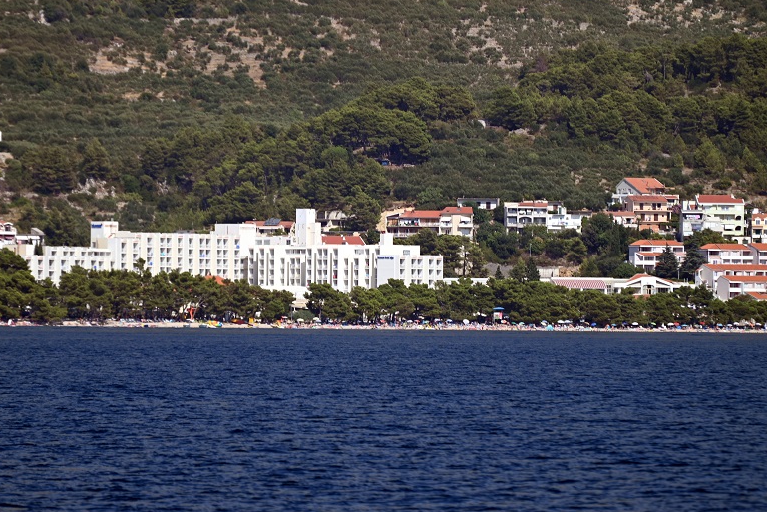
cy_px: 226
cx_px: 357
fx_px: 8310
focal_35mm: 390
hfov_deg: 5.3
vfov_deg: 3.5
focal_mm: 300
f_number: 5.6
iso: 100
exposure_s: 1/640
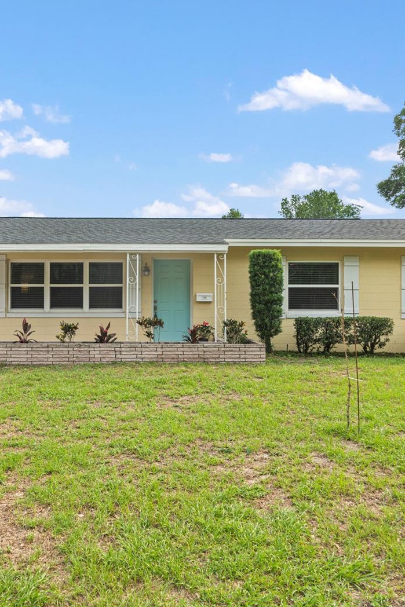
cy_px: 303
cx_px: 140
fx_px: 502
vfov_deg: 62.3
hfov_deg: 43.4
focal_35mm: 30
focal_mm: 13
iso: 100
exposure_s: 1/100
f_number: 4.5
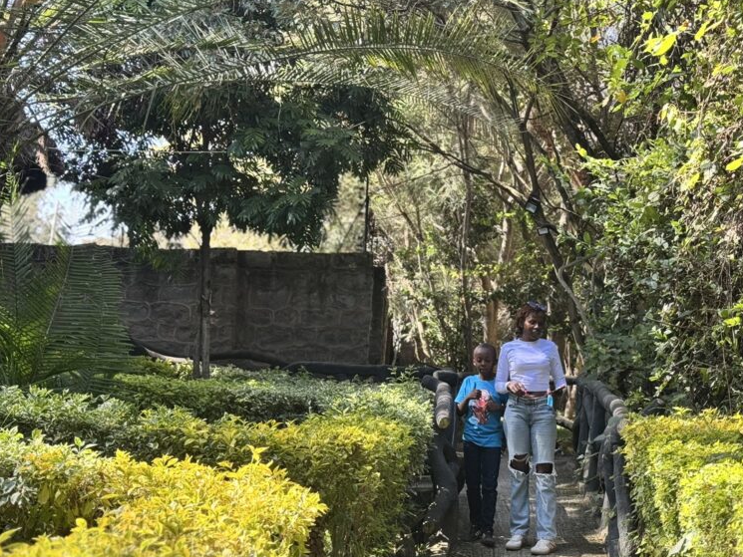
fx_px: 1417
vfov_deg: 22.3
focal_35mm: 66
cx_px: 461
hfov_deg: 29.3
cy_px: 294
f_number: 1.78
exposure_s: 1/307
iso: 64
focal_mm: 6.76
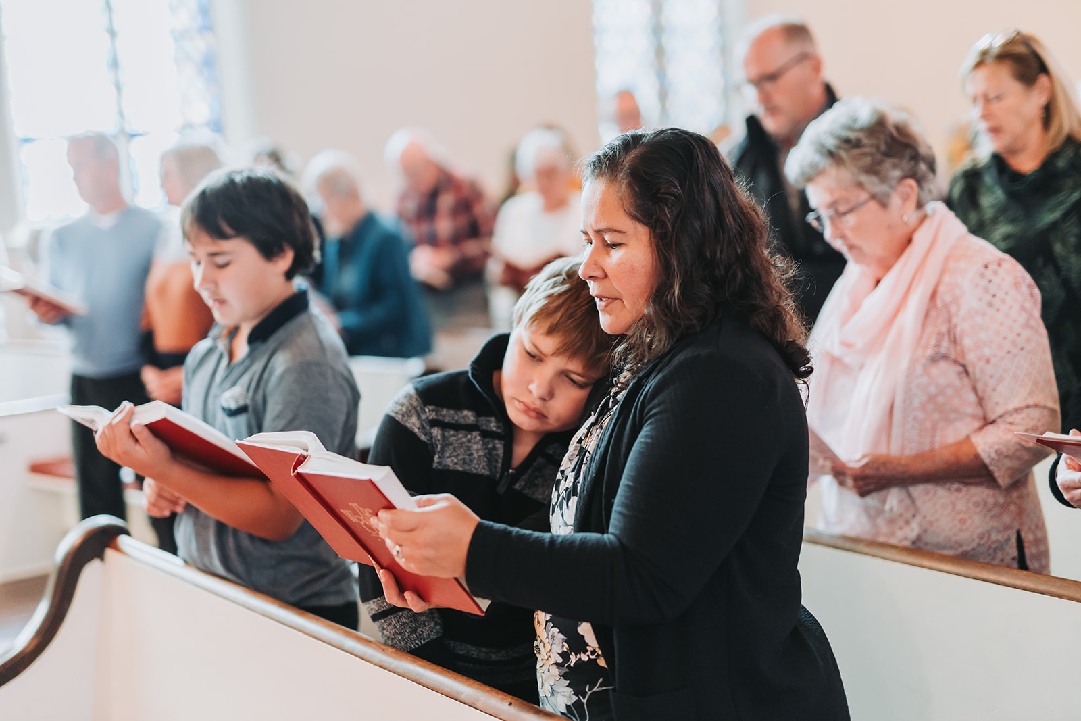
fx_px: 1501
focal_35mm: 50
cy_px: 360
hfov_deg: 39.6
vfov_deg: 27.0
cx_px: 540
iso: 800
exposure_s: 1/250
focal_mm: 50
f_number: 1.4
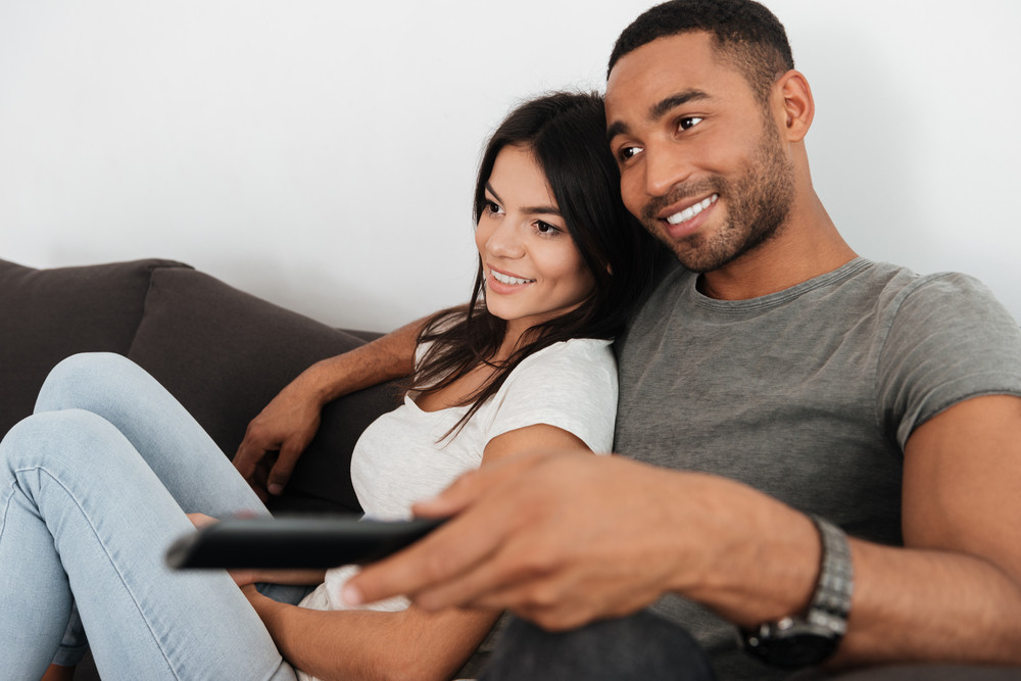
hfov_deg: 44.5
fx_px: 1248
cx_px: 510
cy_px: 340
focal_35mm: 44
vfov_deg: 30.5
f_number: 3.5
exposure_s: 1/160
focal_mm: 44
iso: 320
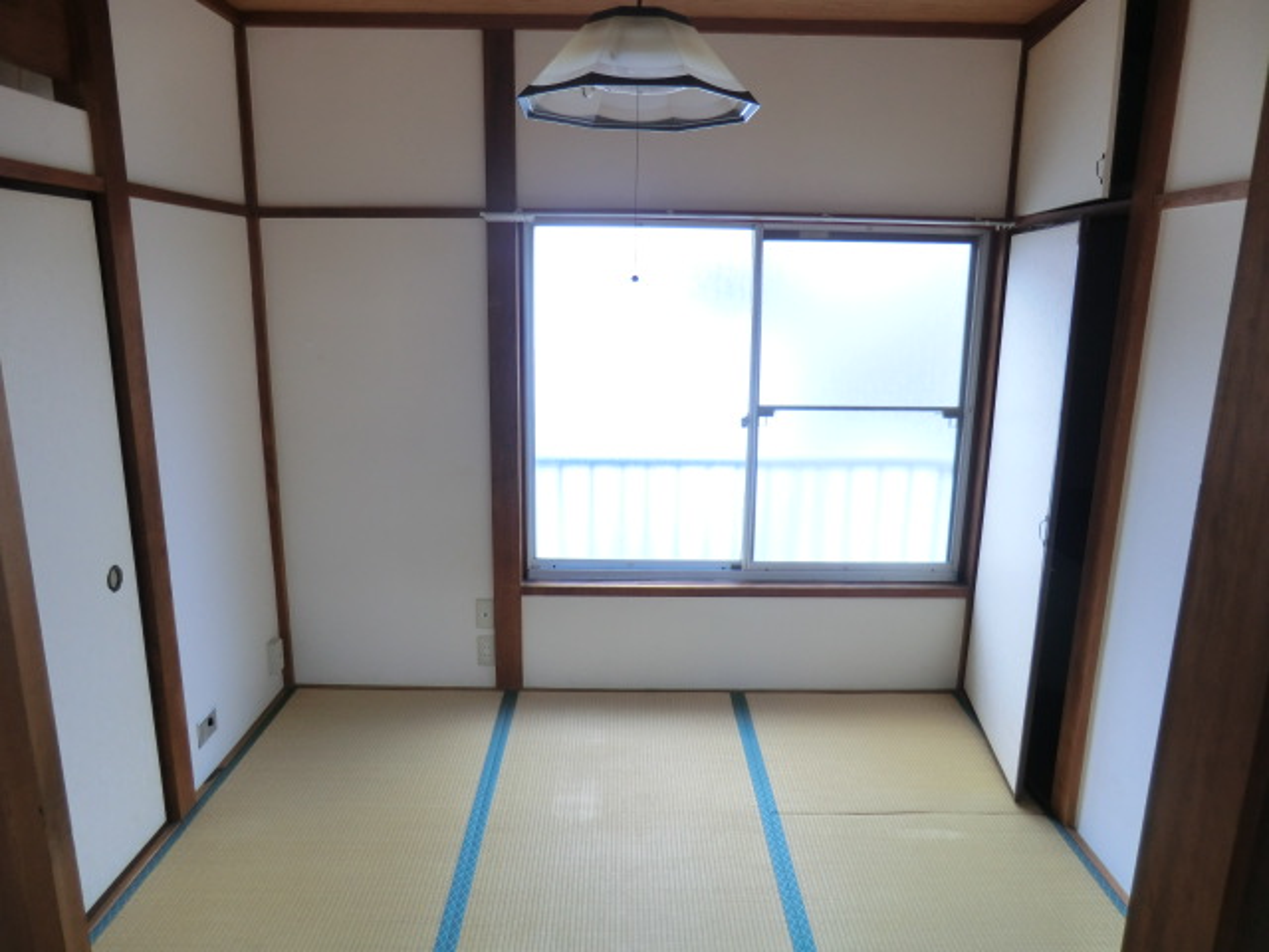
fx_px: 880
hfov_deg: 71.6
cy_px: 476
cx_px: 634
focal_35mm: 24
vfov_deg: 56.8
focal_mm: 4.3
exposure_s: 1/60
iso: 80
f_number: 3.2
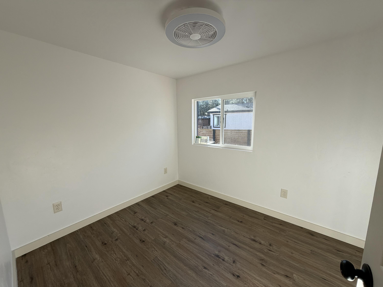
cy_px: 144
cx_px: 192
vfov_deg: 85.7
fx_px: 155
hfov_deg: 102.1
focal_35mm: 14
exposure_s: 1/186
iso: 40
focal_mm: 2.22
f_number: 2.2
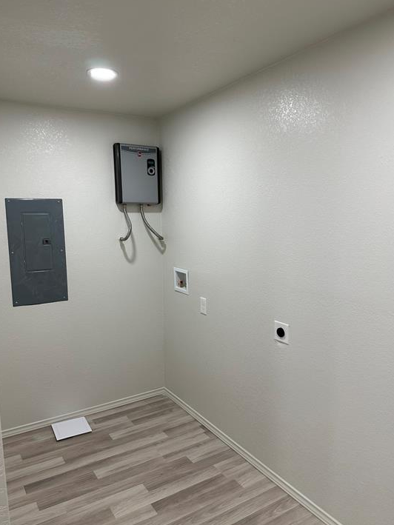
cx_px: 198
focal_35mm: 26
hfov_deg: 53.1
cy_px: 268
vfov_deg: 67.3
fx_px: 394
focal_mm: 6.86
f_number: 1.78
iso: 125
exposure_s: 1/120
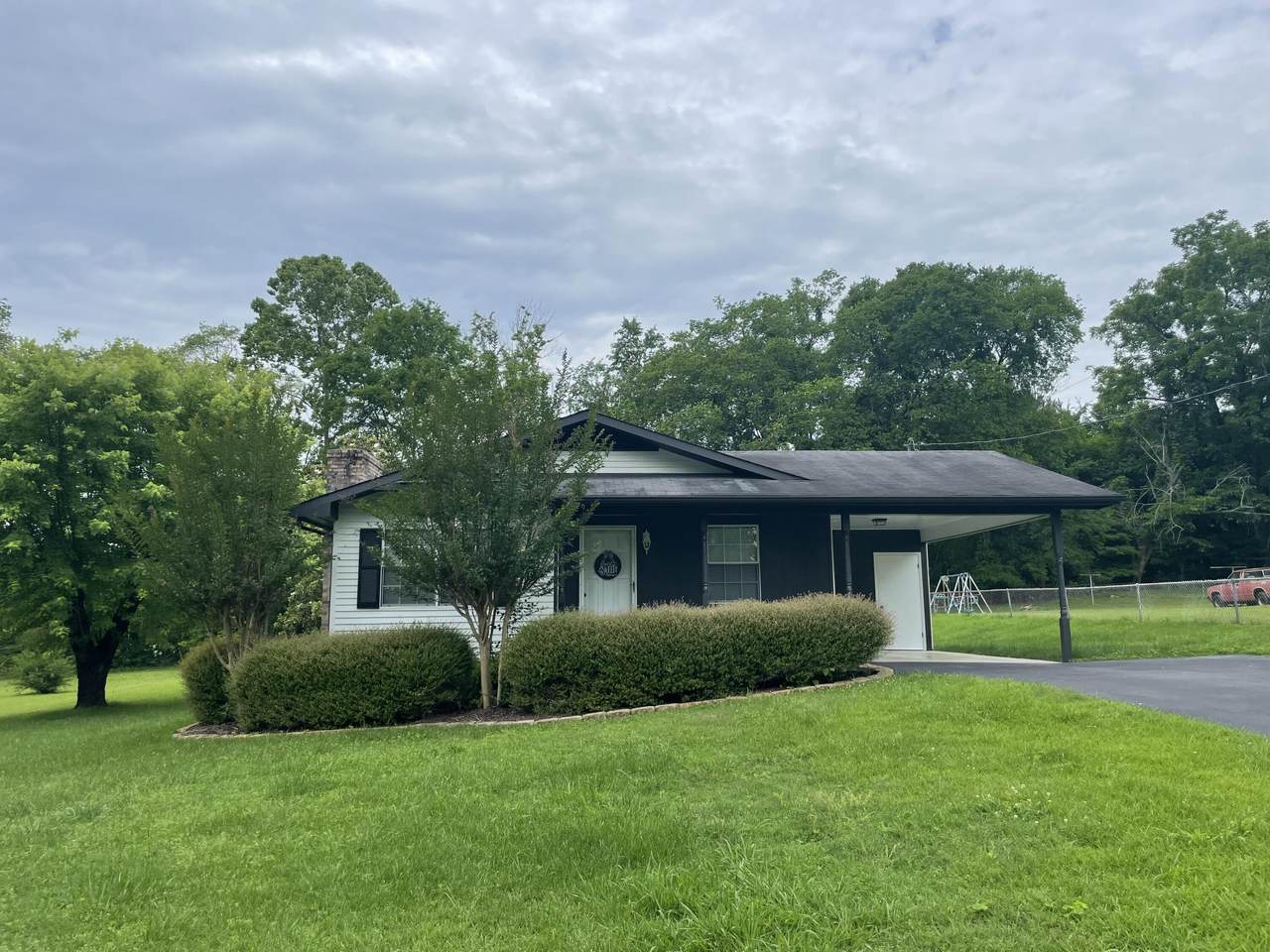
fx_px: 954
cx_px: 635
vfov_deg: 53.1
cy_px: 476
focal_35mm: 26
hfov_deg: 67.3
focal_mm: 4.2
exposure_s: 1/4000
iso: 32
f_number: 1.6
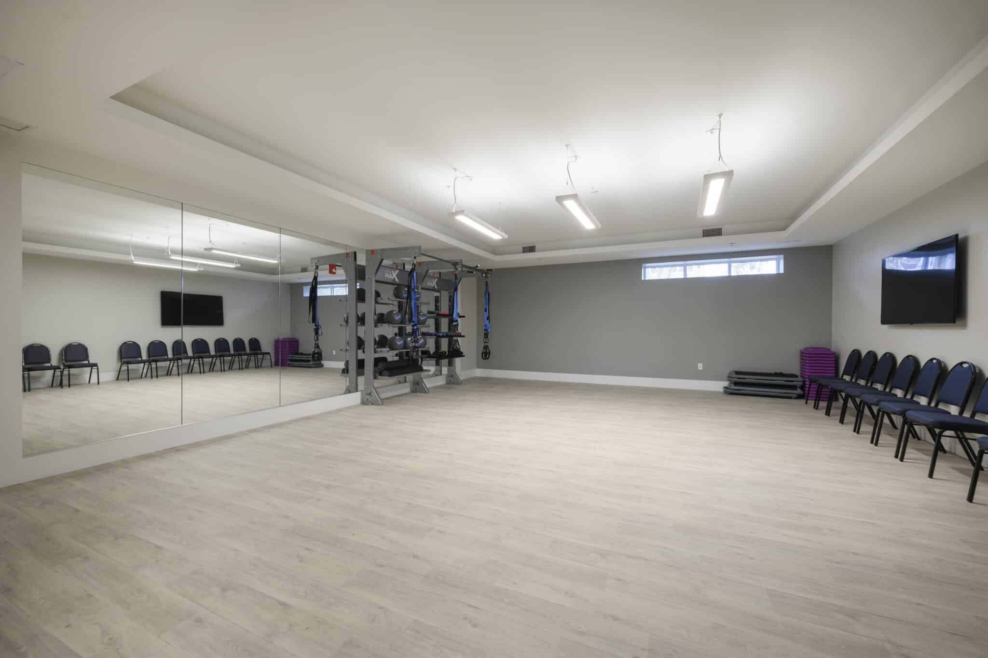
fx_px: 384
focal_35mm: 14
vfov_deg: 81.1
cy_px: 329
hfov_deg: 104.3
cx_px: 494
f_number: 10
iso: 100
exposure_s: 1/2
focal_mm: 14
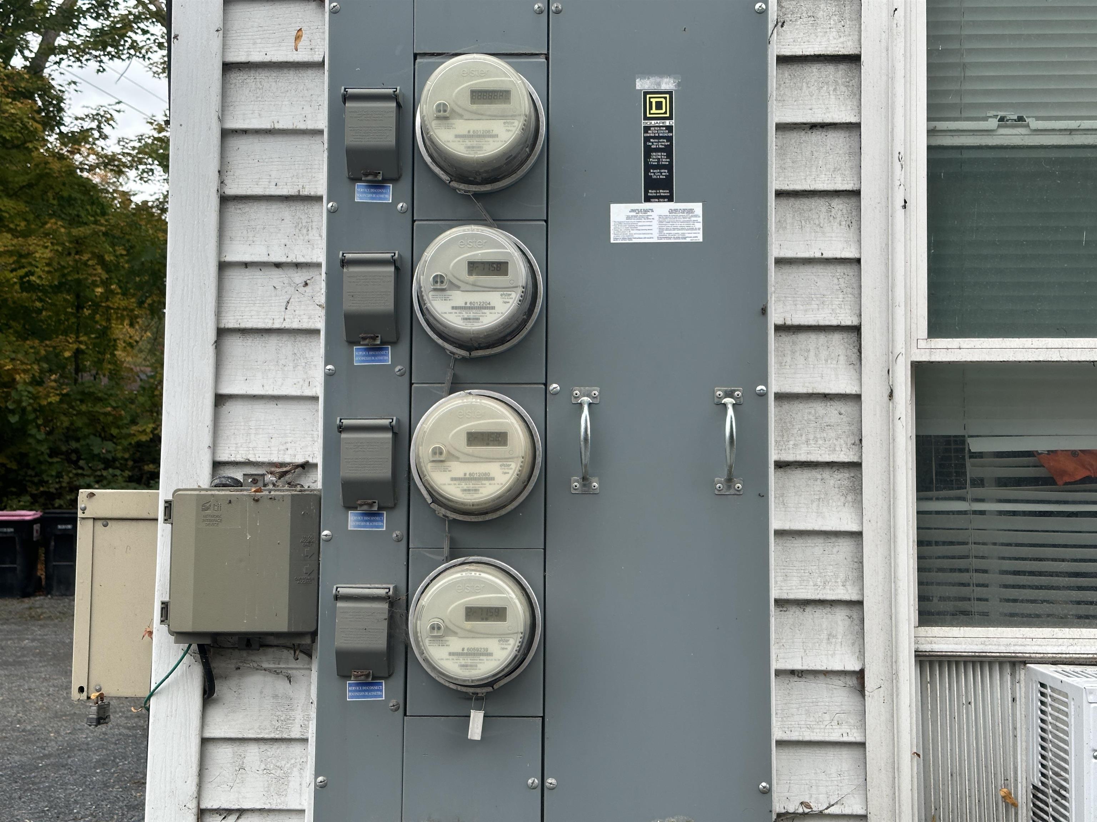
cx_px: 548
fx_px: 1521
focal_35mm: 48
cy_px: 411
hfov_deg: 39.7
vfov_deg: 30.3
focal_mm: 6.86
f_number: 1.78
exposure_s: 1/293
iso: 64
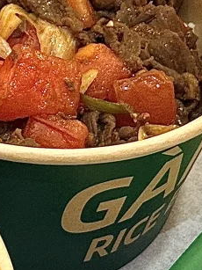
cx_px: -269
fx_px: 1752
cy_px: 113
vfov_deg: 8.8
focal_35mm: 225
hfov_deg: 6.3
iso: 250
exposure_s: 1/60
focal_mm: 6.76
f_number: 1.78
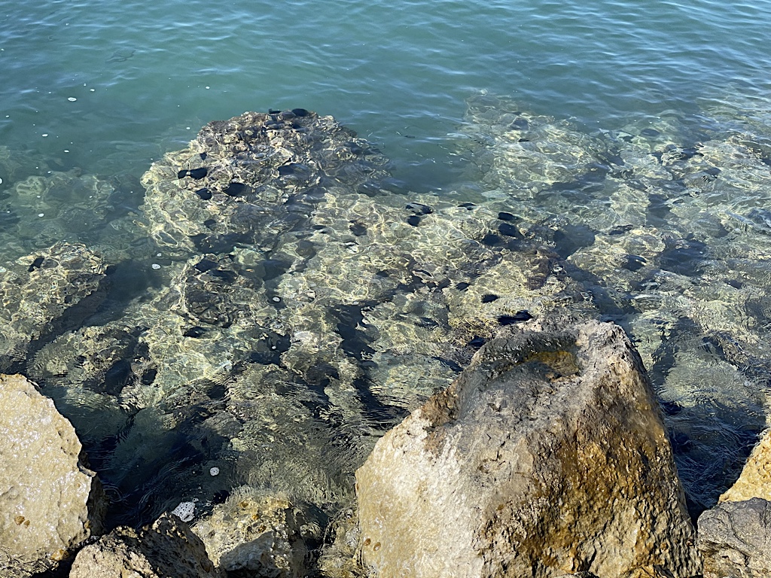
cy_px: 289
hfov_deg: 36.8
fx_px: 1158
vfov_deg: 28.0
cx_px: 386
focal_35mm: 52
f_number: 2
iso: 25
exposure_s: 1/695
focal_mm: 6
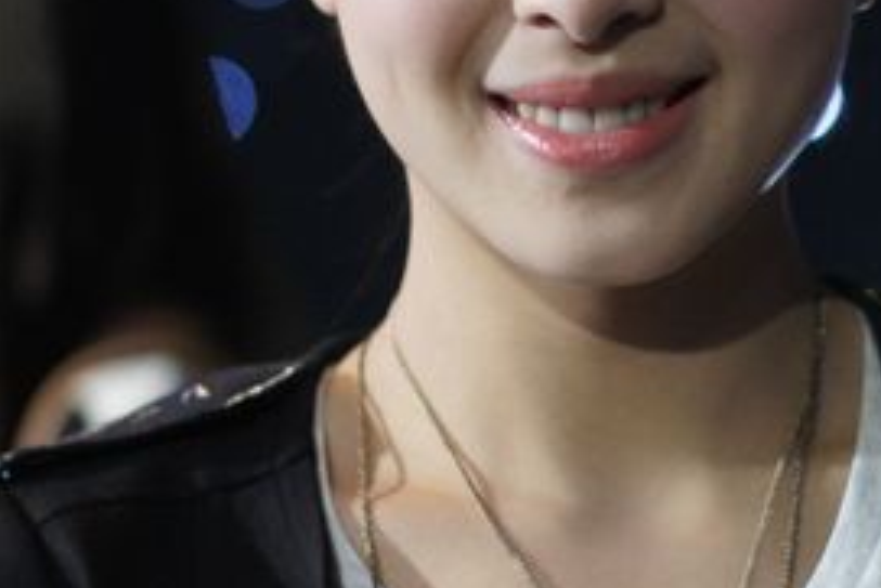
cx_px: 642
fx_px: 4064
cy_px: 172
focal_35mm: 166
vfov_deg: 8.3
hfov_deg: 12.3
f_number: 2
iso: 1250
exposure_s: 1/80
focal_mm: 50
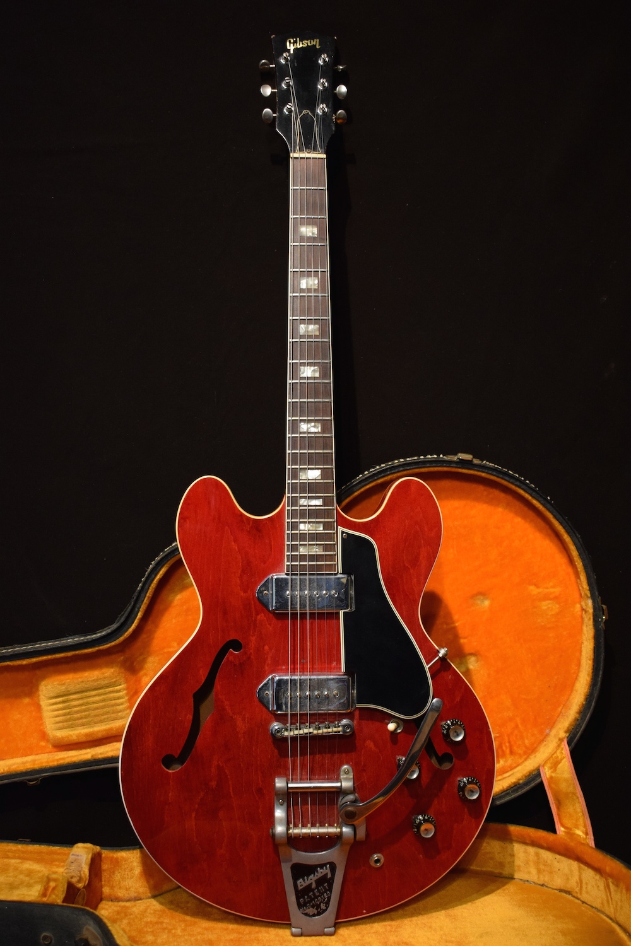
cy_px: 473
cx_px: 316
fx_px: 1025
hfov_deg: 34.2
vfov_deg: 49.6
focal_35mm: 39
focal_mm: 26
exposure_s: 1/30
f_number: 4
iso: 1800
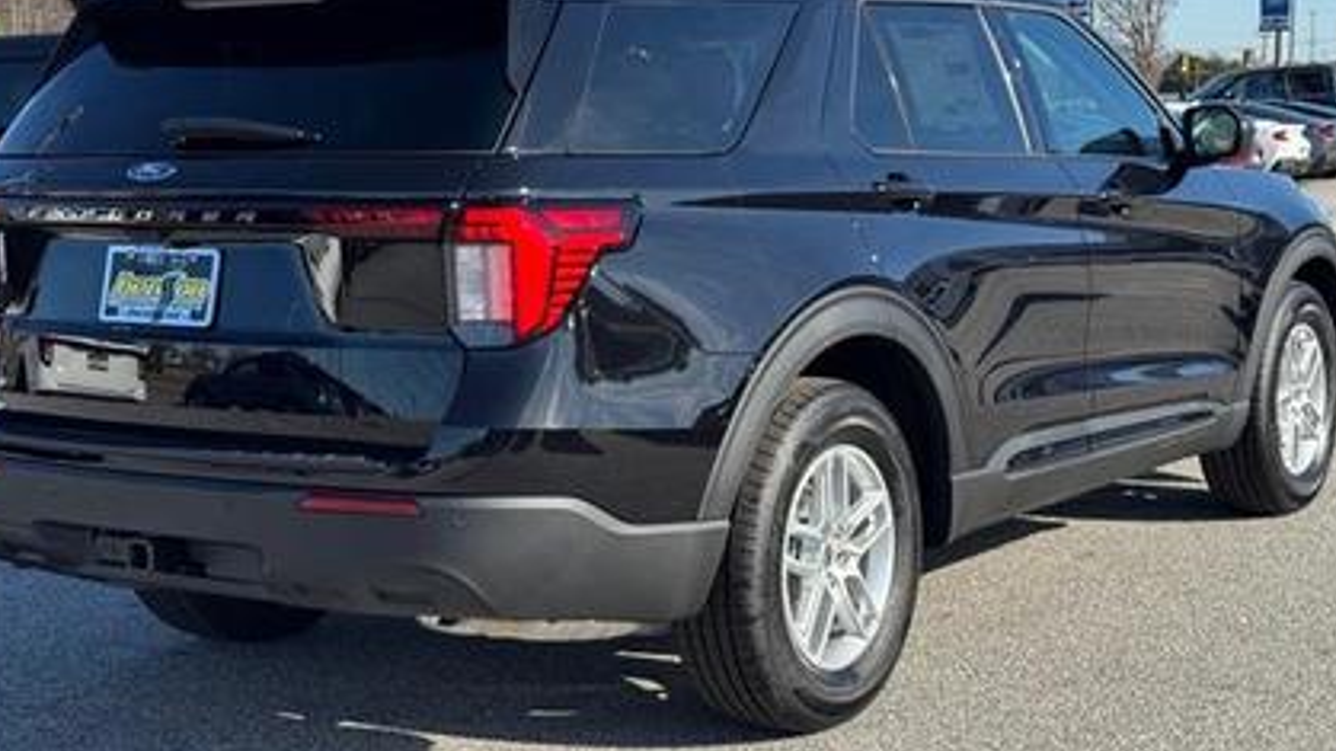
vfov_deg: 19.1
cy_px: 339
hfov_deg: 33.3
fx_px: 2232
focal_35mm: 63
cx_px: 658
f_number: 1.78
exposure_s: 1/1724
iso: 64
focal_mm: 6.76
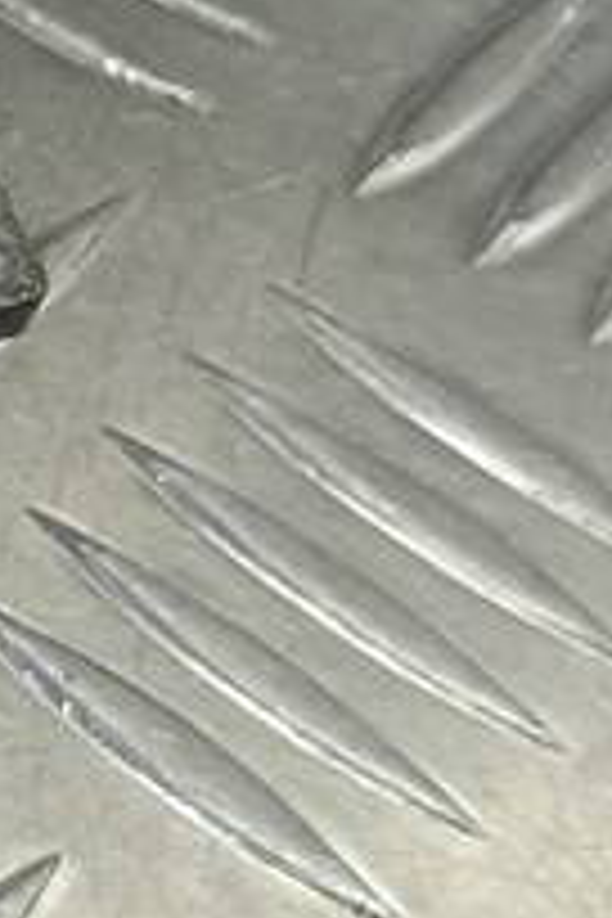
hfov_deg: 8.3
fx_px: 3595
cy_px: -50
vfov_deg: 14.3
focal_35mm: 141
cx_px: -1174
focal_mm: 4.11
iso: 86
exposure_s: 1/50
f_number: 1.6
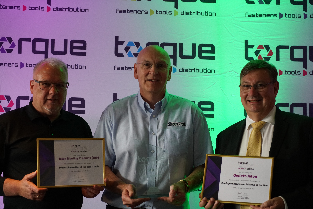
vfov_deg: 19.5
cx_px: 156
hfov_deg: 28.8
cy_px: 104
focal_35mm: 70
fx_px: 609
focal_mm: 70
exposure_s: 1/160
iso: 2000
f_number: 4
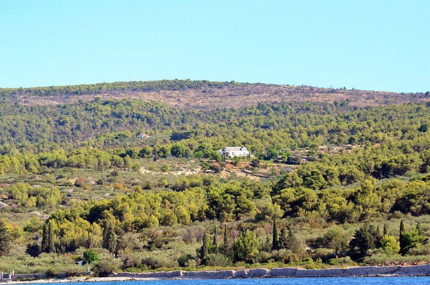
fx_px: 2235
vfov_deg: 7.3
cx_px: 215
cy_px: 142
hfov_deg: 11.0
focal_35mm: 188
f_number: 5.6
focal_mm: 125
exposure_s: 1/6400
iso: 2000
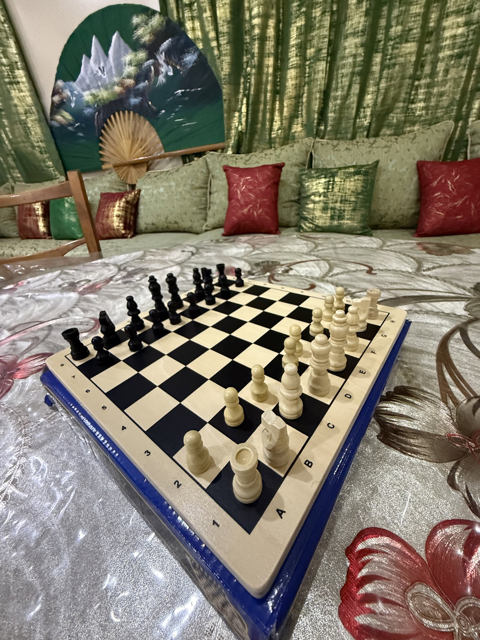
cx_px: 240
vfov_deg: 102.1
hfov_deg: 85.7
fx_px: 259
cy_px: 320
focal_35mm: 14
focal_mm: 2.22
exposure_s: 1/50
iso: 800
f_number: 2.2
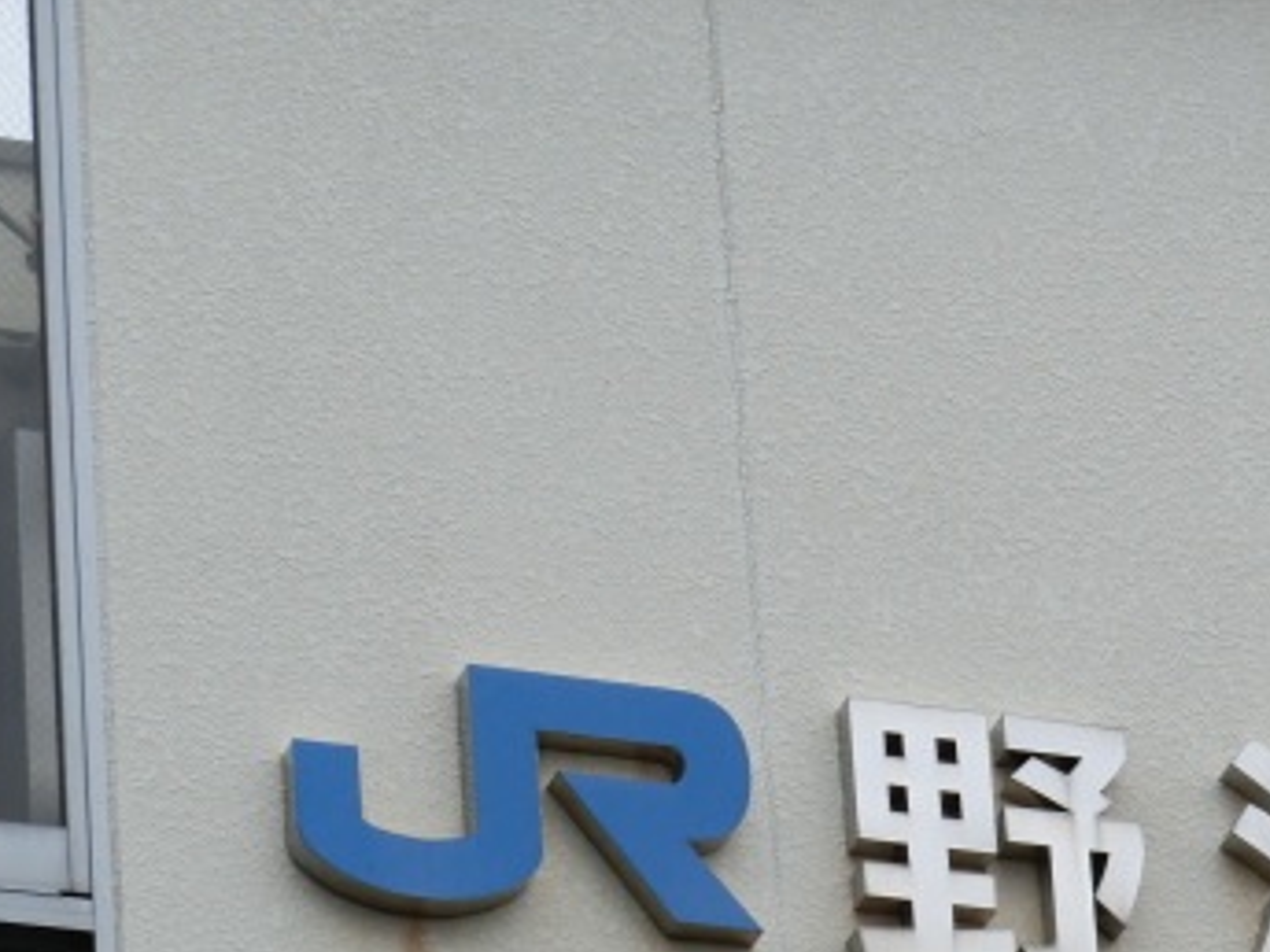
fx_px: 11263
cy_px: 790
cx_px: 1071
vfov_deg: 4.8
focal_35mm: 307
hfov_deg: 6.4
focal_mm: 29.5
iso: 125
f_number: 5.9
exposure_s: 1/160
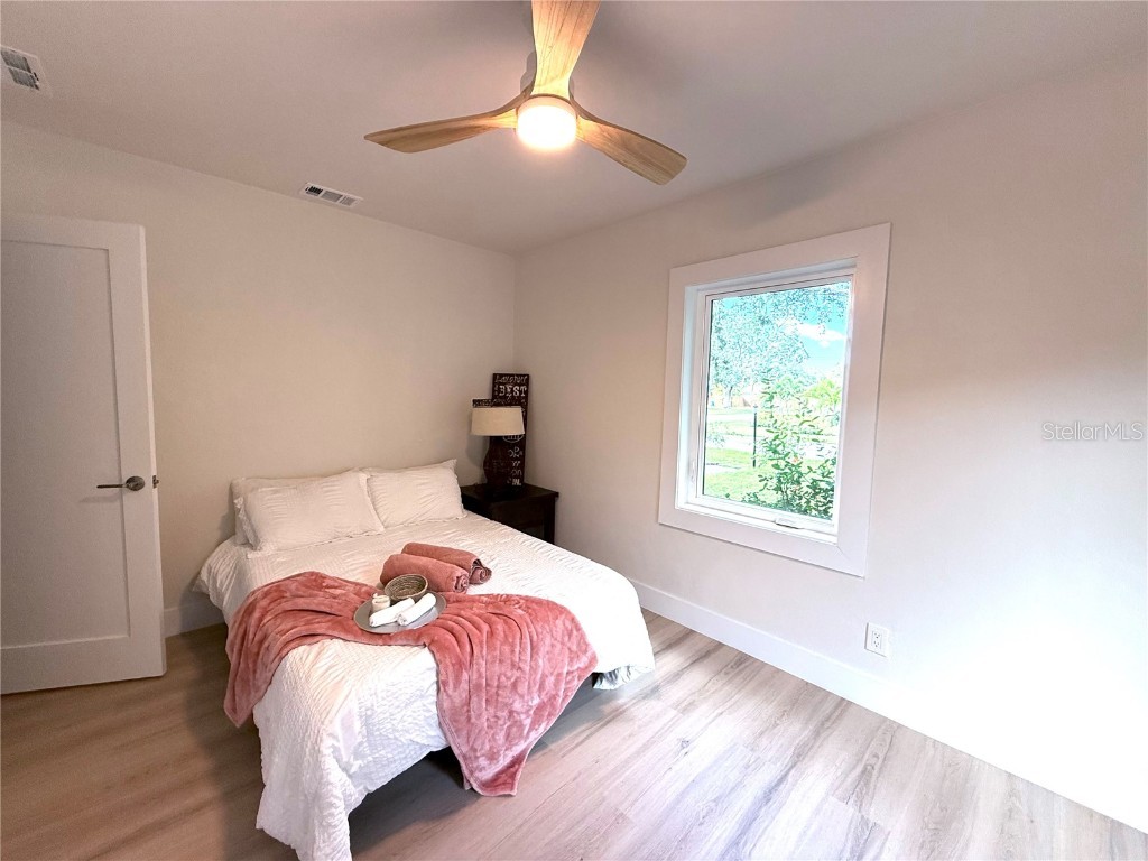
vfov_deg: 85.7
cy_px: 430
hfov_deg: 102.1
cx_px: 574
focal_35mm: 14
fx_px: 464
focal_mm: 2.22
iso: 200
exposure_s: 1/120
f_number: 2.2
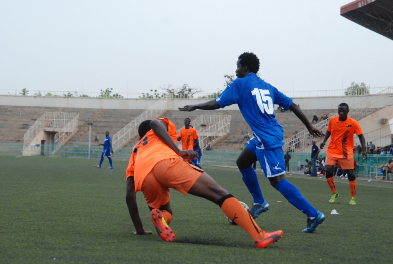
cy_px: 132
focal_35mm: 90
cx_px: 196
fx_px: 984
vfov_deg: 15.3
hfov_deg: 22.6
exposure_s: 1/400
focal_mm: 60
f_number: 5
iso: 800
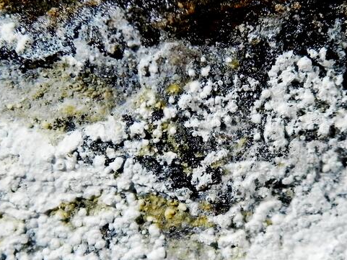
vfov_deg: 7.6
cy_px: 184
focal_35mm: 195
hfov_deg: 10.1
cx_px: 129
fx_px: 1955
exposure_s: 1/82.4
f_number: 4
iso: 160
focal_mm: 13.4
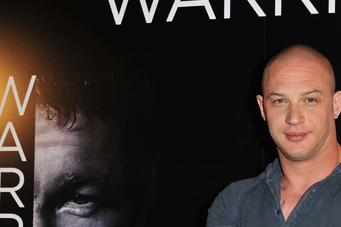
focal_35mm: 96
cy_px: 197
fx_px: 909
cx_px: 252
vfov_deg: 14.1
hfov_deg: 21.1
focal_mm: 44
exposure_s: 1/200
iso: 400
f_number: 7.1
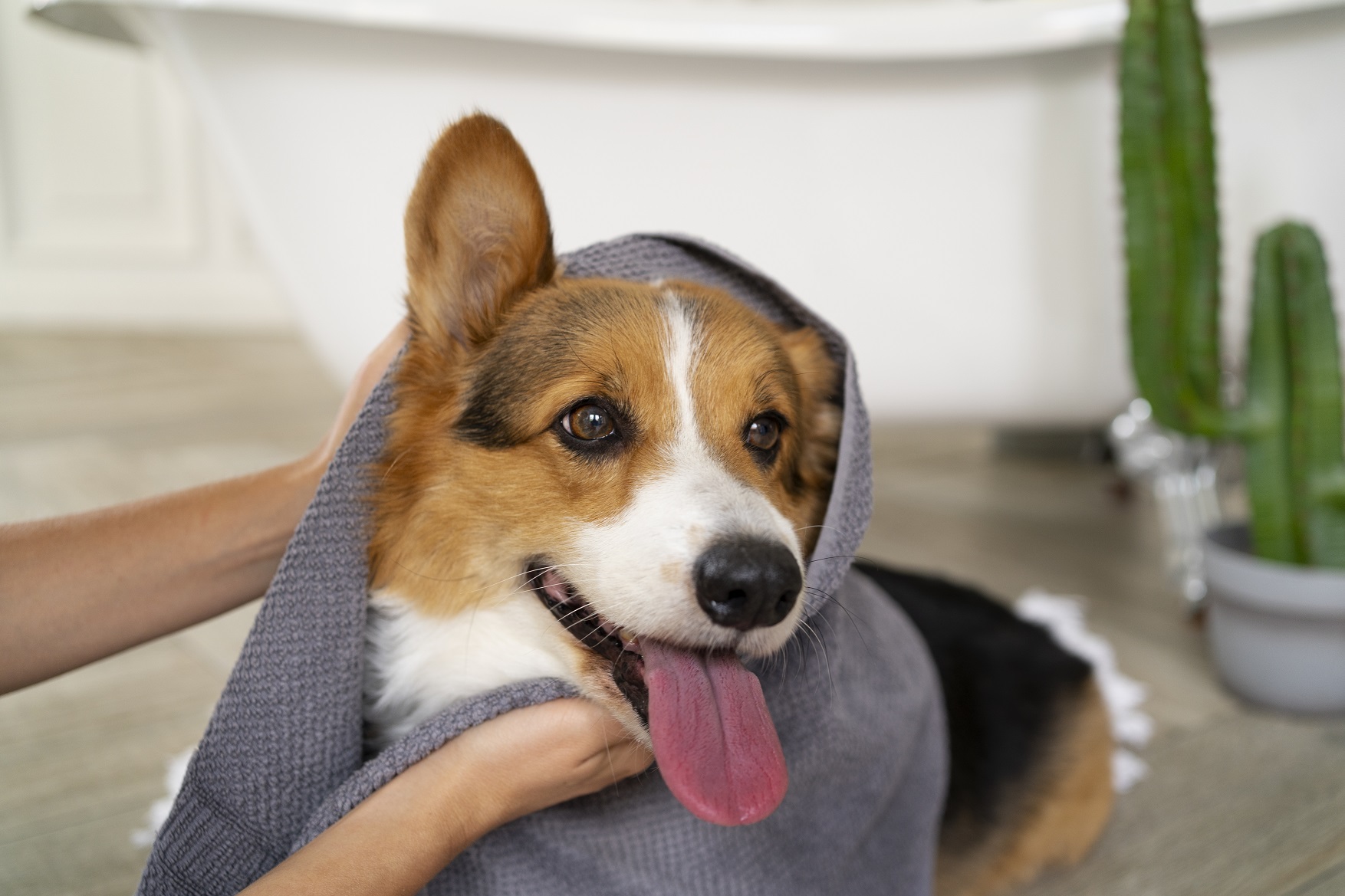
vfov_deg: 37.8
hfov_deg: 54.4
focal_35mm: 35
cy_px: 448
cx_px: 672
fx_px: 1307
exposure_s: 1/200
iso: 320
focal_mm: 35
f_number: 3.2
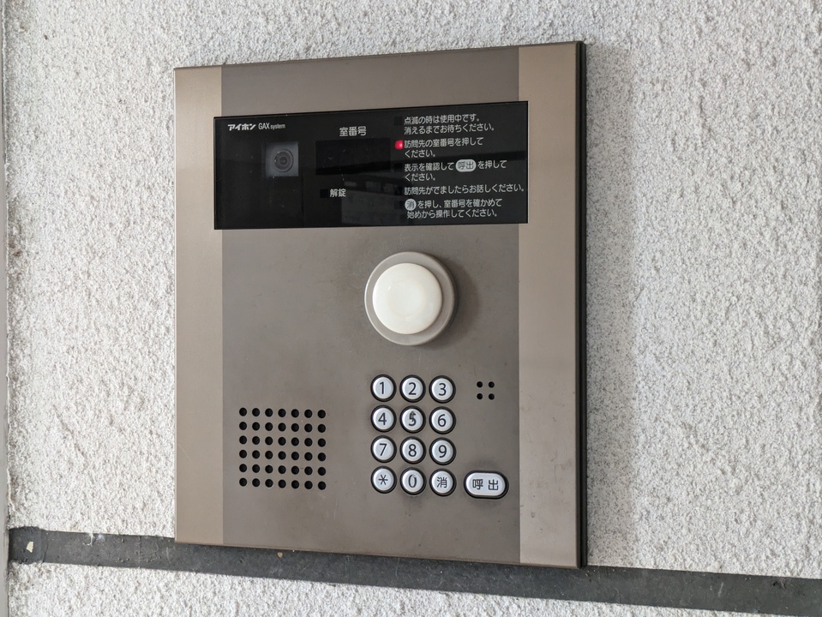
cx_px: 411
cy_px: 308
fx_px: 1212
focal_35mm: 51
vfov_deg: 28.6
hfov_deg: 37.5
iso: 396
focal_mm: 5.43
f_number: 1.89
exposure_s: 1/60
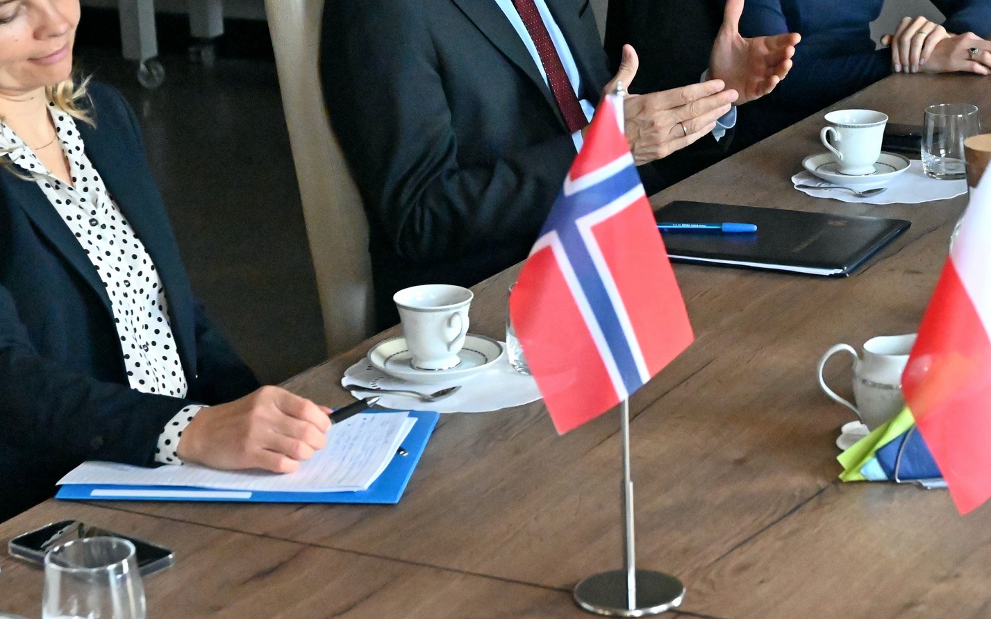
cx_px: 599
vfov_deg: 13.2
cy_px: 148
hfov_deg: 21.0
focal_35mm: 99
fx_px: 2667
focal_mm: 45
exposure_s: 1/1000
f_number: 5
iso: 16000
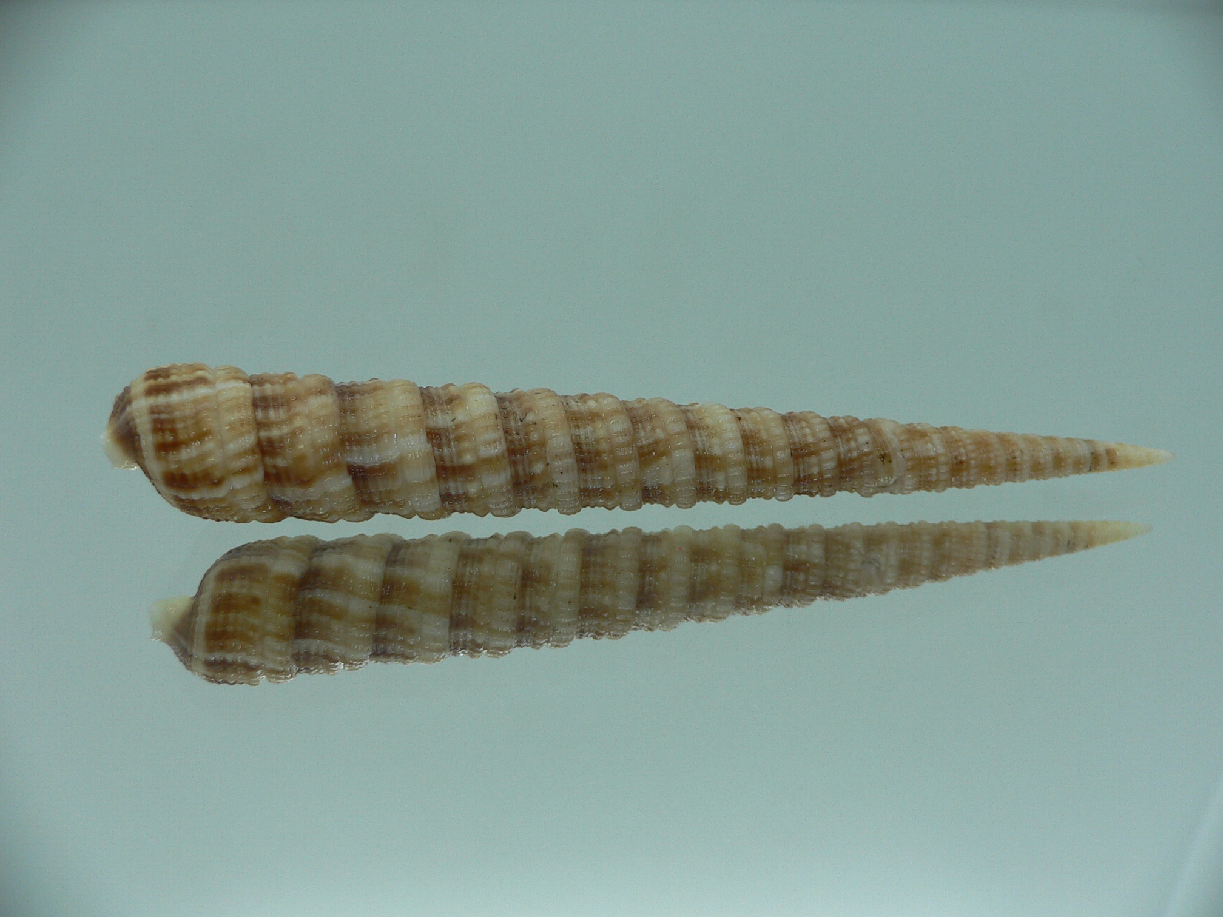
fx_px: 1237
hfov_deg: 52.6
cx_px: 612
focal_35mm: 35
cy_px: 458
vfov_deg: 40.7
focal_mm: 4.6
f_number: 2.8
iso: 80
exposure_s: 1/60
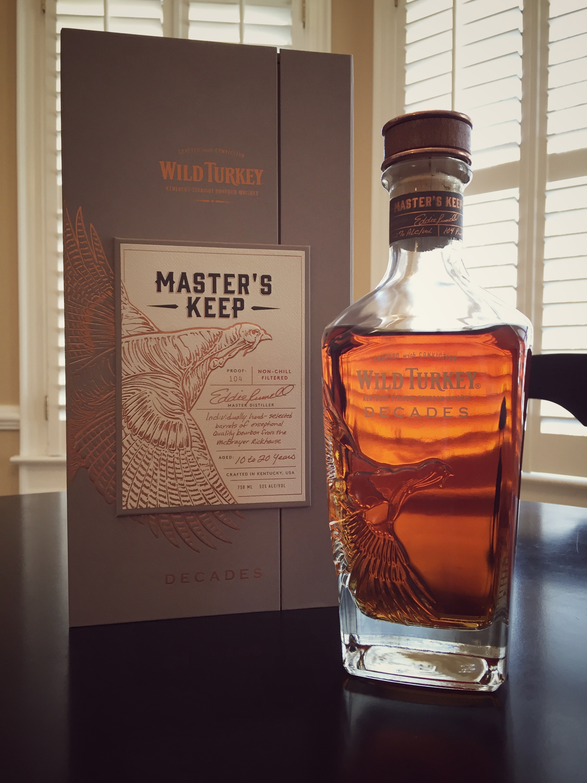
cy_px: 392
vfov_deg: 61.7
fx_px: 656
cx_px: 294
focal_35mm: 29
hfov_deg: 48.2
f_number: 2.2
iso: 64
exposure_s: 1/30
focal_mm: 4.15
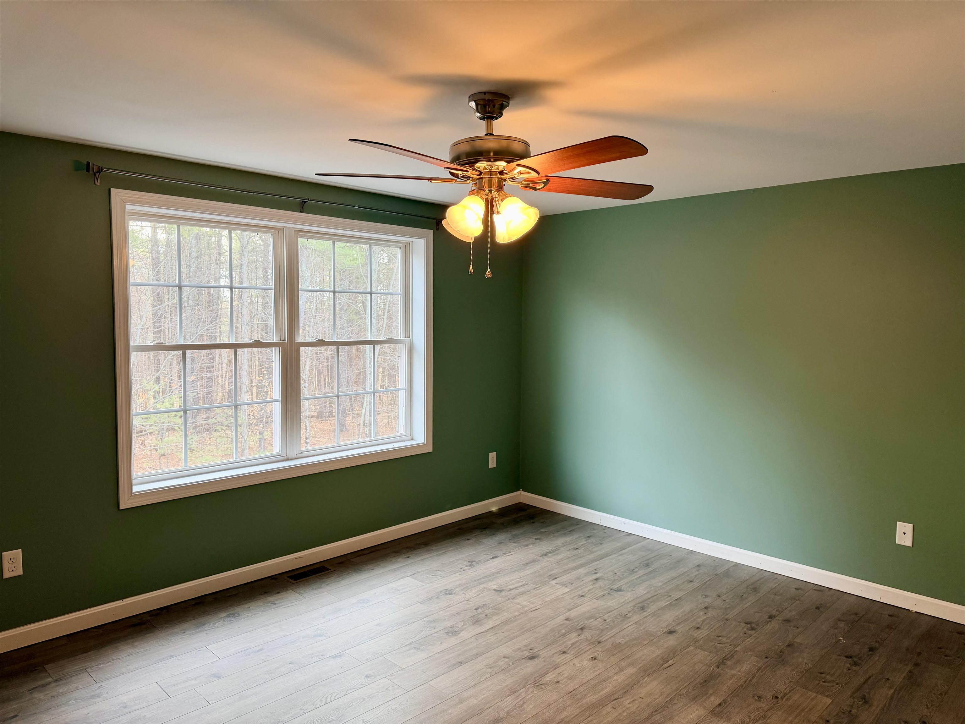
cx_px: 482
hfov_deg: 71.6
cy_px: 362
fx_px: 669
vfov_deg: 56.8
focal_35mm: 24
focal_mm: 6.76
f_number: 1.78
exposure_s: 1/60
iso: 160
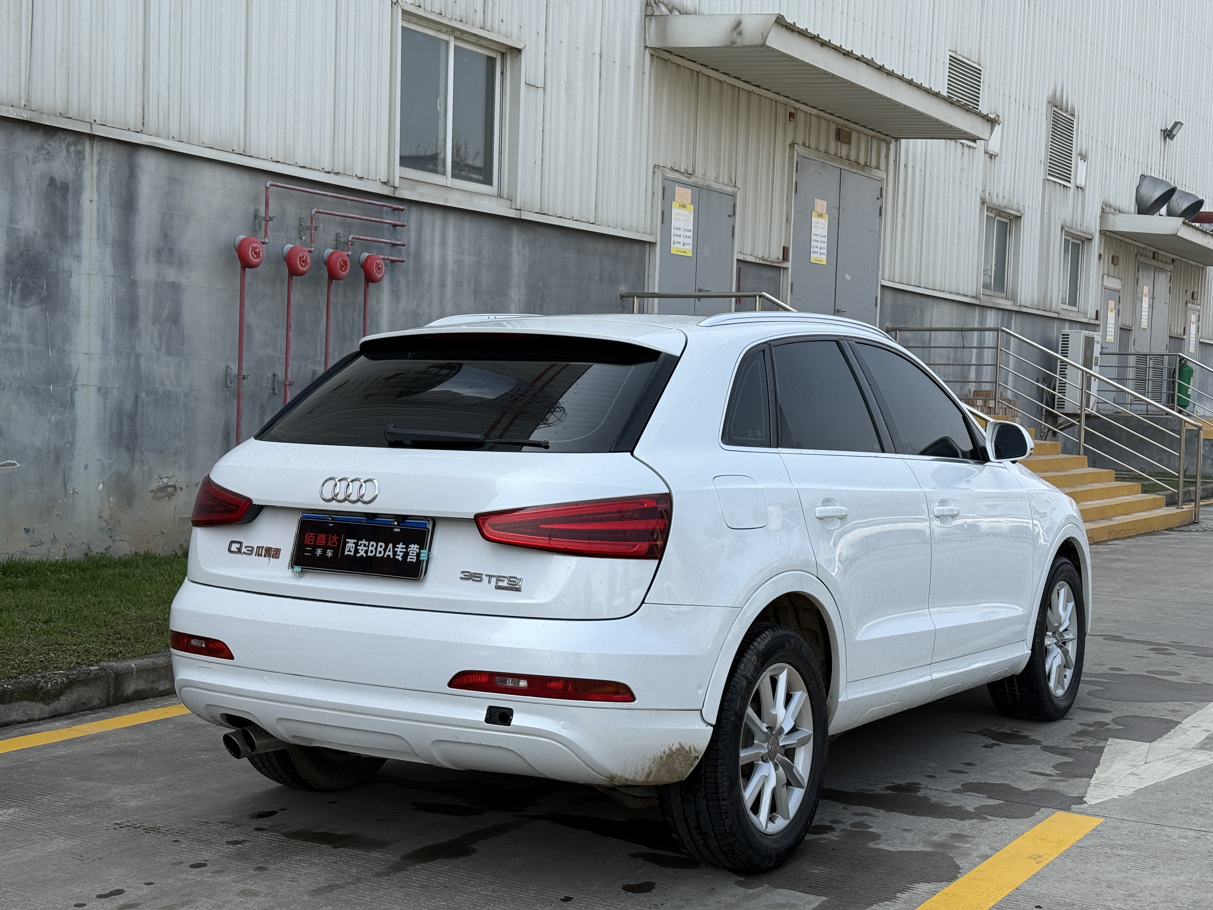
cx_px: 606
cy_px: 455
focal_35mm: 48
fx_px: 1682
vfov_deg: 30.3
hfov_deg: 39.7
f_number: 1.78
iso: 64
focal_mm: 6.76
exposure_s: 1/2976
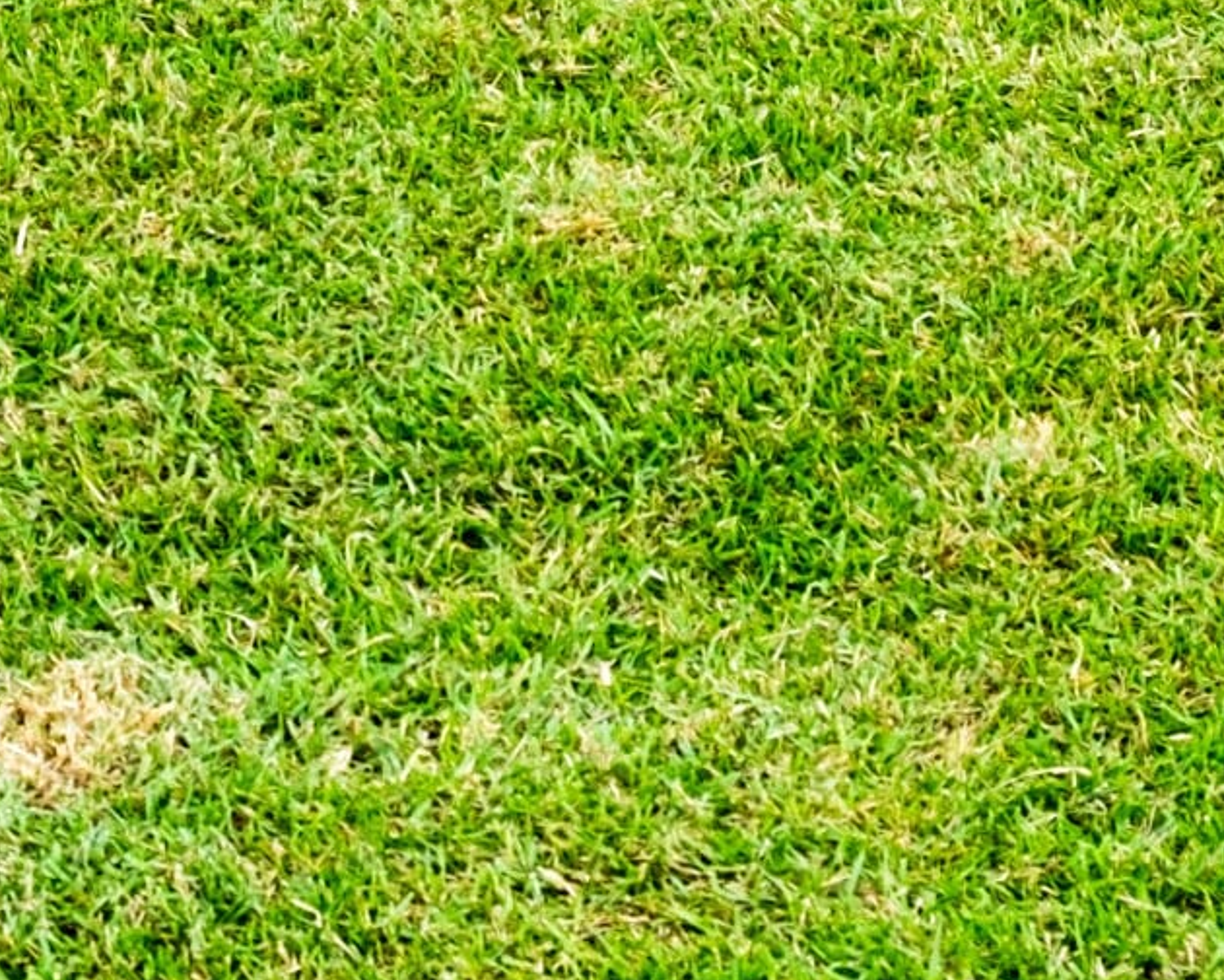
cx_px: 221
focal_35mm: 206
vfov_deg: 7.4
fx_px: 7462
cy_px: -262
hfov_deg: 9.4
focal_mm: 35.8
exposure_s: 1/105
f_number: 8
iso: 200
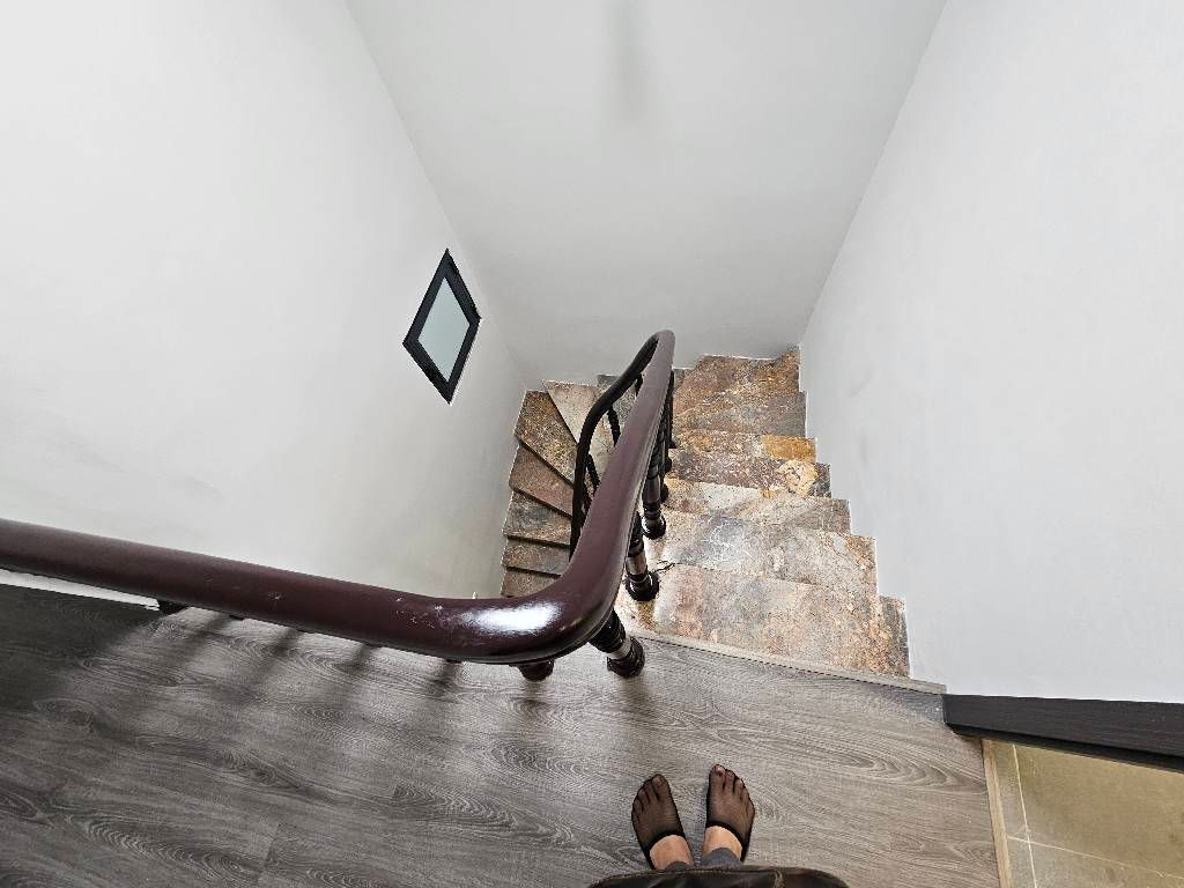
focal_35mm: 13
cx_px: 592
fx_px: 445
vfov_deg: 89.9
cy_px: 444
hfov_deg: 106.2
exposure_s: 1/60.2
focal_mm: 2.2
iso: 200
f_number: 2.2
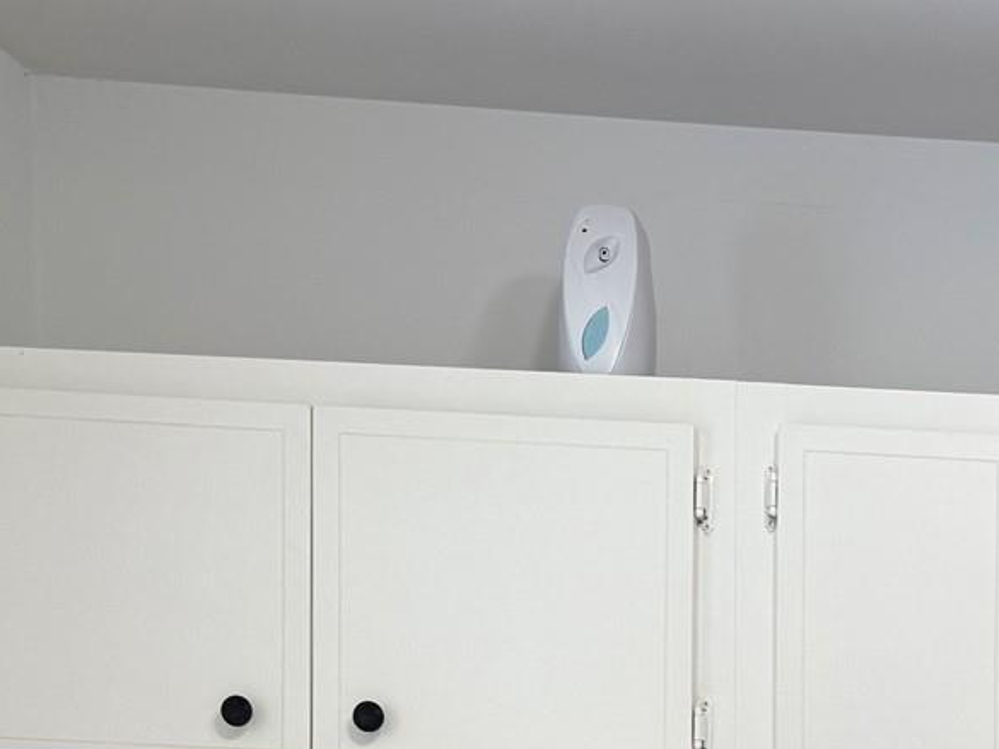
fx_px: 2425
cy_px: 1283
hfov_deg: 20.4
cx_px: 1445
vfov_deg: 15.5
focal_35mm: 84
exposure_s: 1/120
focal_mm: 6.76
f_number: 1.78
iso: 80
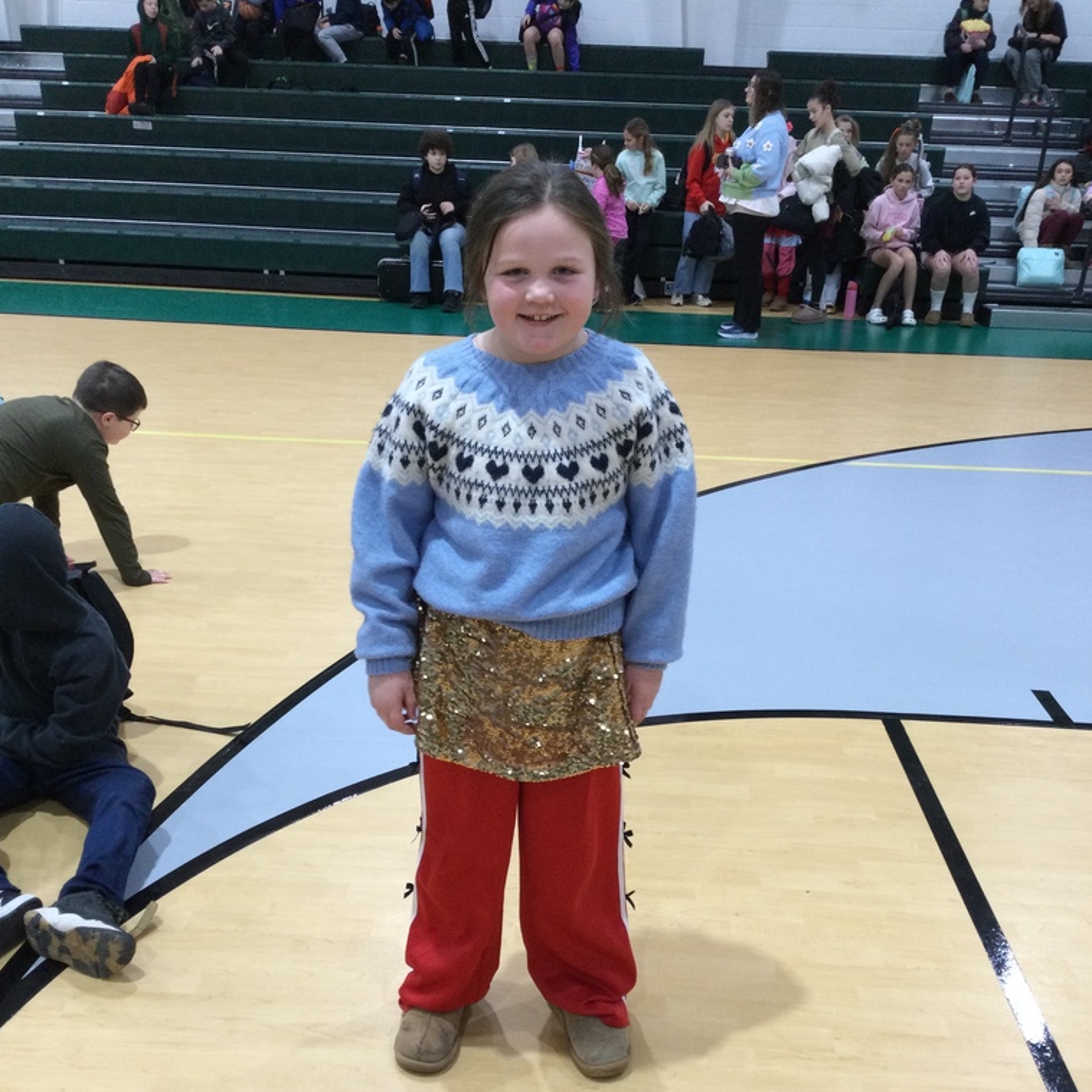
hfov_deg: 44.9
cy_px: 658
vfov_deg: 44.7
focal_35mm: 37
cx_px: 550
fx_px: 1321
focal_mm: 3.3
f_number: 2.4
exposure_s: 1/30
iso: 80
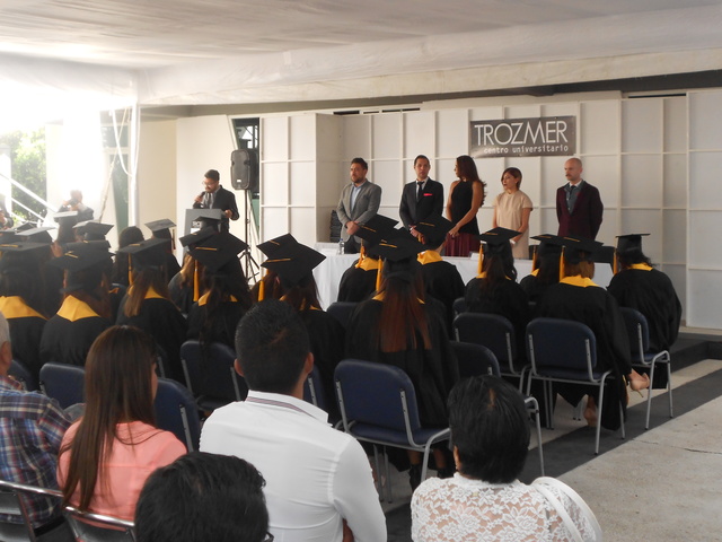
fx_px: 1022
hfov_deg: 38.9
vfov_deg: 29.7
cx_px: 361
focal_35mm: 49
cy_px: 271
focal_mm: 8.8
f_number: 4.5
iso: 200
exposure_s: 1/60
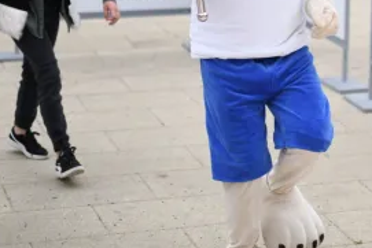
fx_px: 1447
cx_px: 357
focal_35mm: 140
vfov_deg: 9.7
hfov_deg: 14.4
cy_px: -29
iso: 125
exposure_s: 1/5000
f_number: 1.4
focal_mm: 50
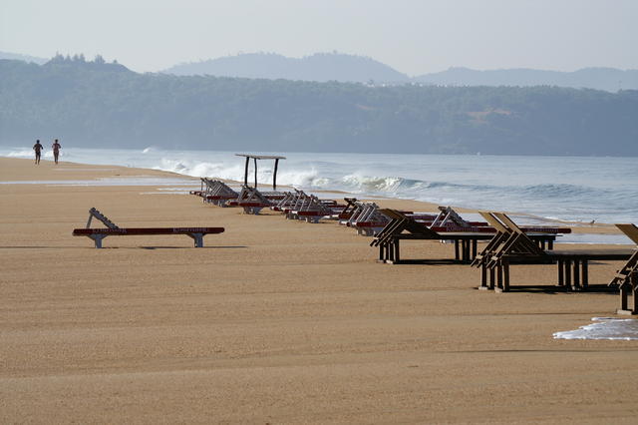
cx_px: 319
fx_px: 2657
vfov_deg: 9.1
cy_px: 212
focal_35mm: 150
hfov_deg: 13.7
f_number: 9
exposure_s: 1/1000
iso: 200
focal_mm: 100
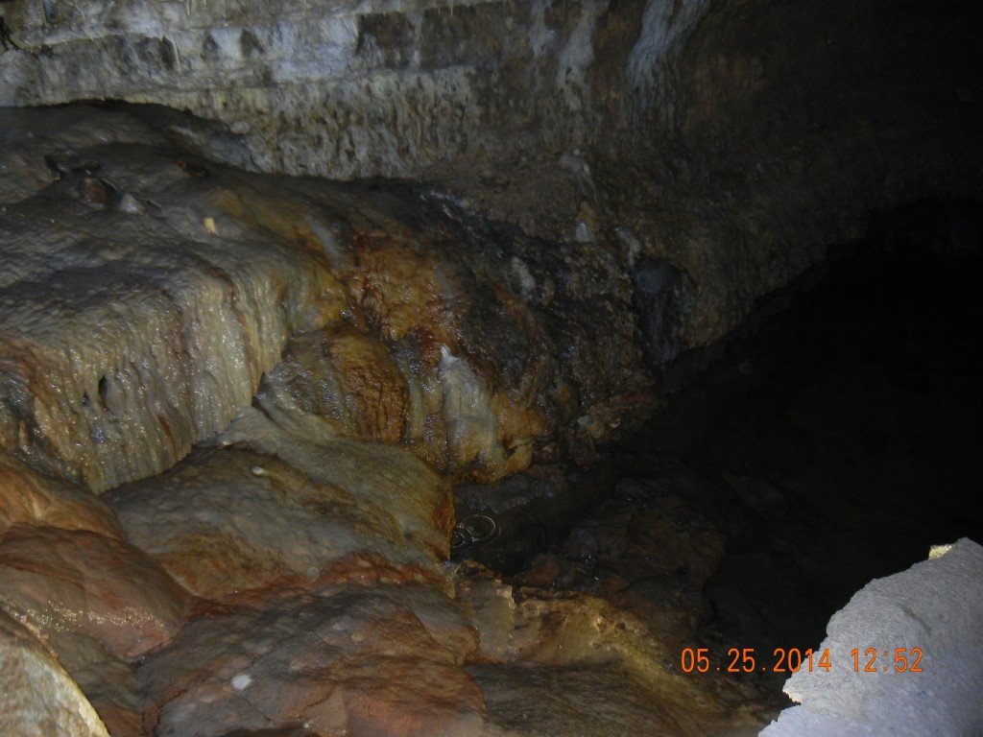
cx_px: 492
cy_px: 368
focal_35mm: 30
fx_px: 852
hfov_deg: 60.0
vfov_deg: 46.8
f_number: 3.5
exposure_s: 1/30
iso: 400
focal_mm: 5.4
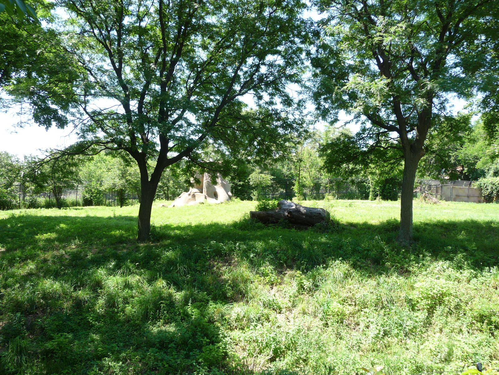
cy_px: 188
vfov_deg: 46.8
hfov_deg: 60.0
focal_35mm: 30
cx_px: 250
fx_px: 432
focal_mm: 5
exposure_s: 1/160
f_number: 3.4
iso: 100
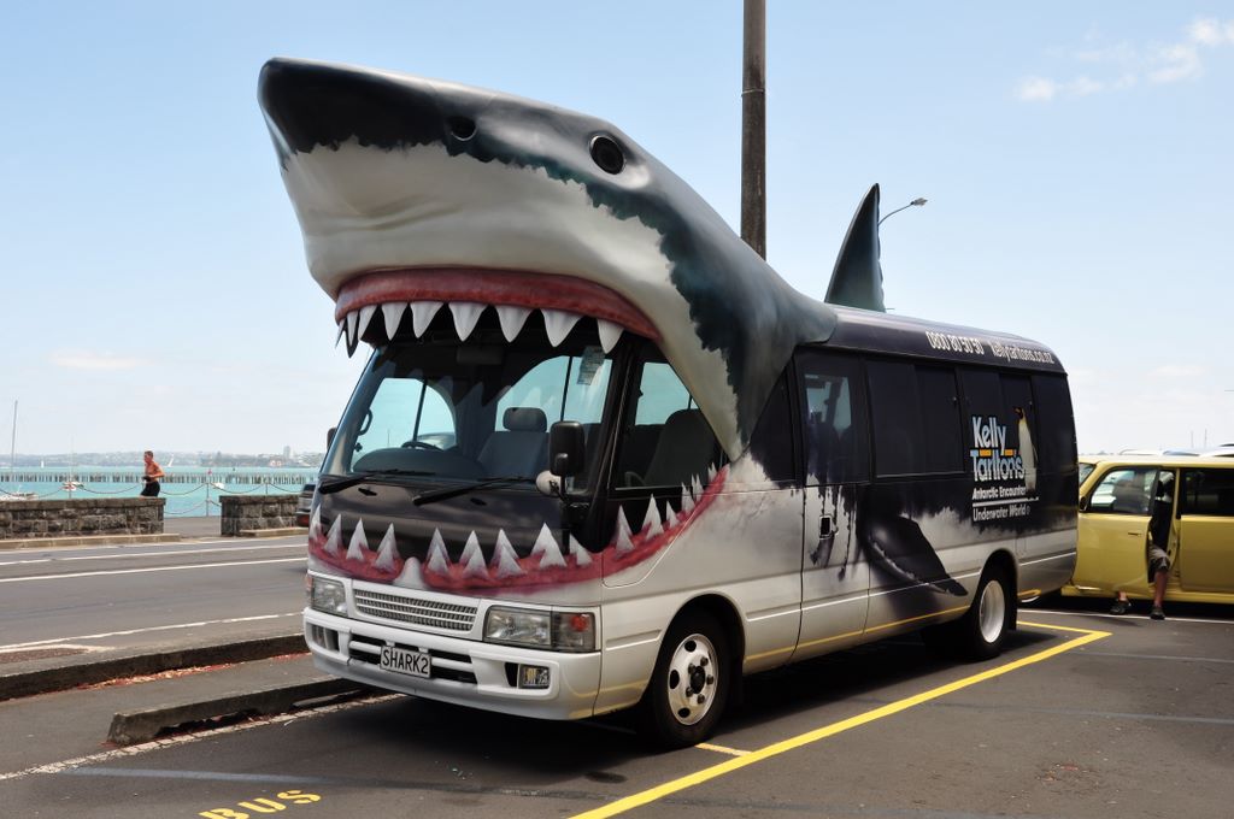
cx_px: 617
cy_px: 410
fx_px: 1284
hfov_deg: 51.3
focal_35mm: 38
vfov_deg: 35.4
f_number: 9
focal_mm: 25
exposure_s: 1/160
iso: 200
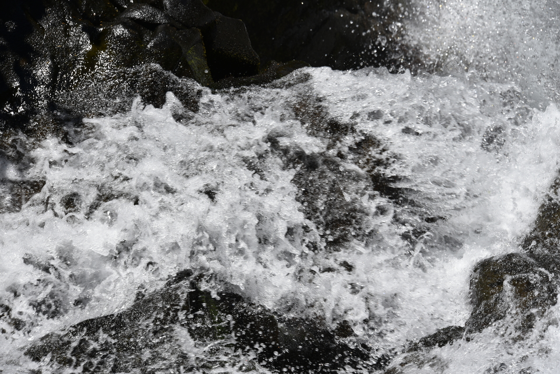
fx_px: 2334
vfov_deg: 9.2
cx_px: 280
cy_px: 187
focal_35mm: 150
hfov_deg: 13.7
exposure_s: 1/400
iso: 100
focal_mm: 150
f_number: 10
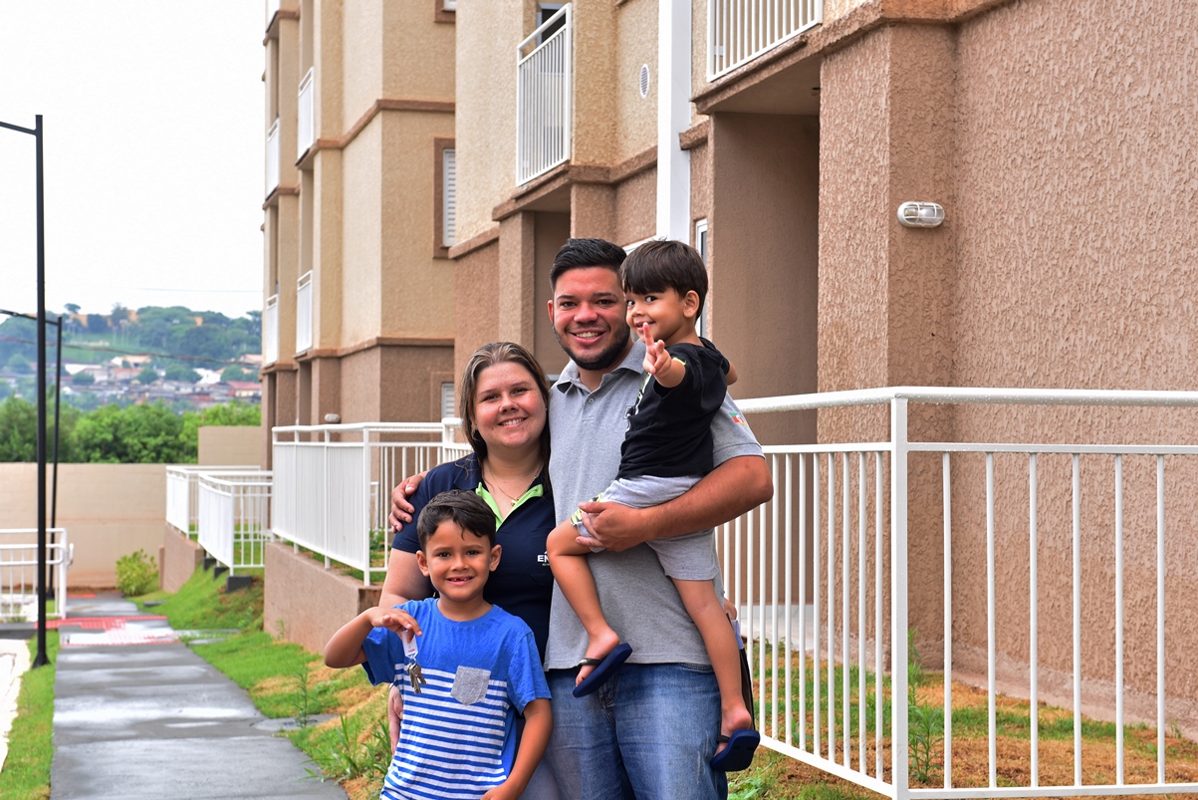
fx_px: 2064
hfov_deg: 32.4
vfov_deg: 21.9
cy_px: 400
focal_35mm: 62
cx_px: 599
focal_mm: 62
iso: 400
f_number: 6.3
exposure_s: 1/160
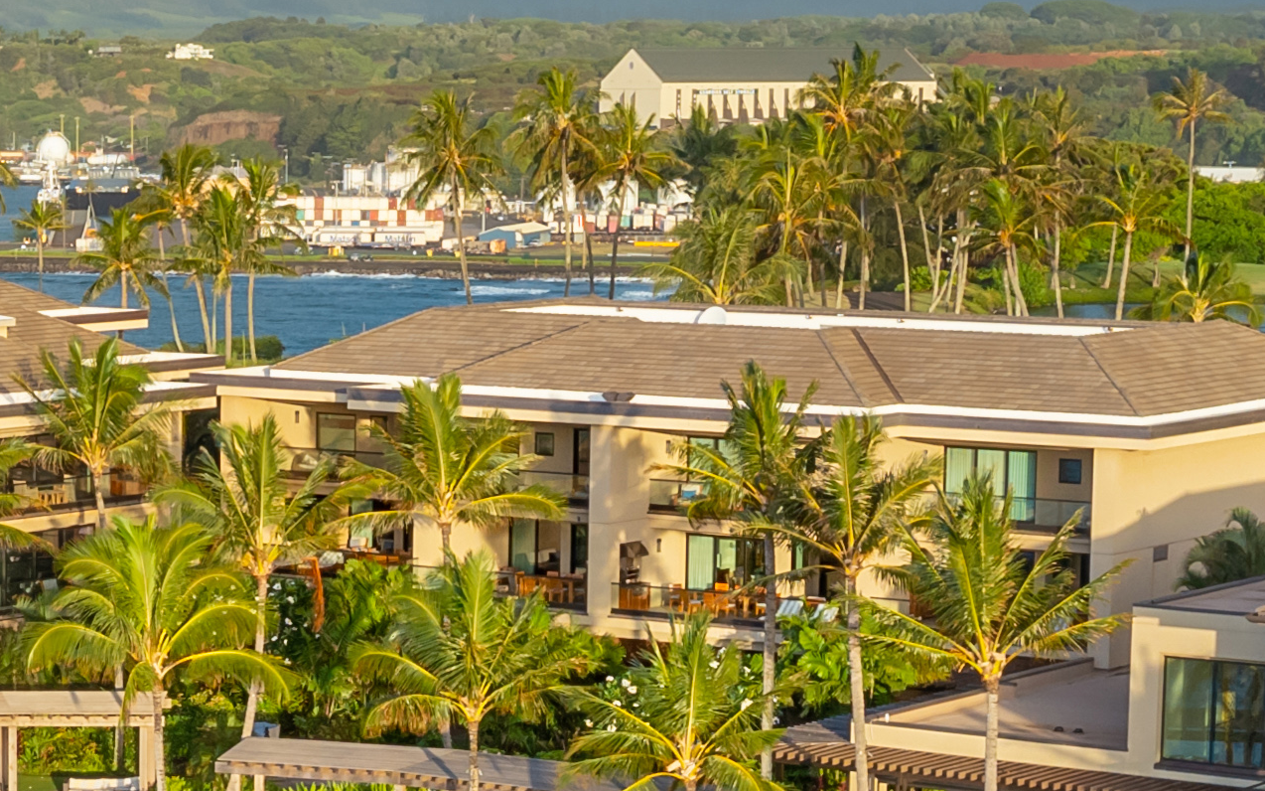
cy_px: 734
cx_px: -37
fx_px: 4206
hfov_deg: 16.7
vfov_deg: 10.7
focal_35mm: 122
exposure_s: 1/120
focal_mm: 10.26
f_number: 5.6
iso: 100
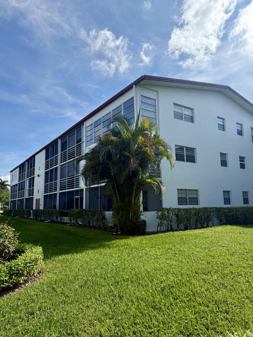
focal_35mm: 24
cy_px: 168
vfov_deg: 71.6
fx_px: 234
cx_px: 126
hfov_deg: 56.8
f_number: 1.78
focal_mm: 6.76
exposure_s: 1/6711
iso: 100
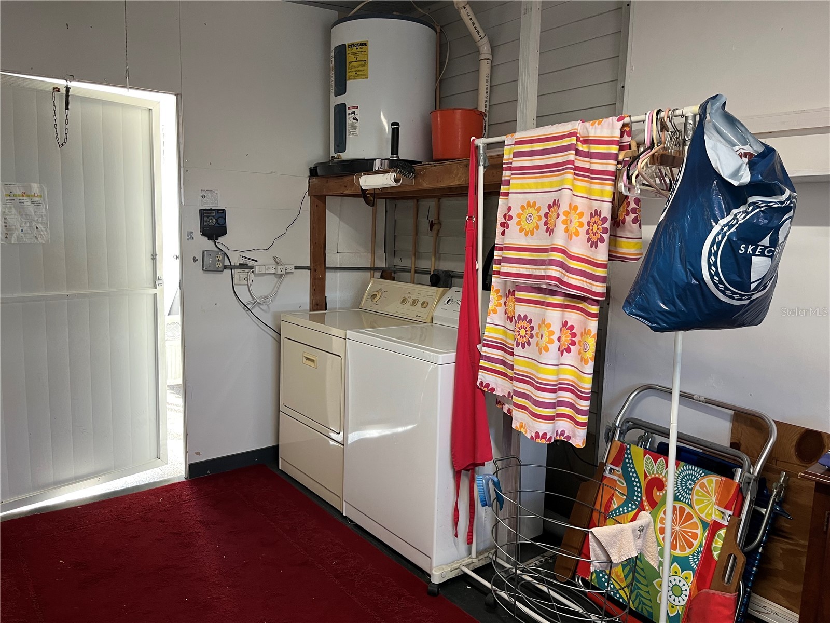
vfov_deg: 53.1
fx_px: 623
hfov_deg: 67.3
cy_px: 312
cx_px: 415
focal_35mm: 26
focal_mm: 5.1
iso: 80
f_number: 1.6
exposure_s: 1/60
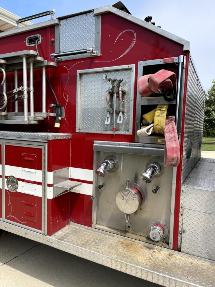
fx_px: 215
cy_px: 144
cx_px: 108
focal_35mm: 26
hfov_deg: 53.1
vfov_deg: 67.3
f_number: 1.6
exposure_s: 1/2165
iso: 32
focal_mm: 5.1
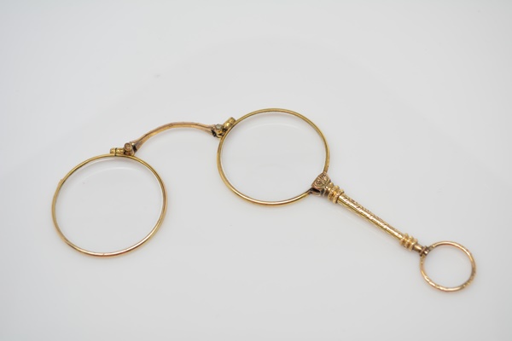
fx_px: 768
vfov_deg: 25.1
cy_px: 170
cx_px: 256
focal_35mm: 54
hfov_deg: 36.9
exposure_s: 1/15
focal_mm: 36
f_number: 5.6
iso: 200
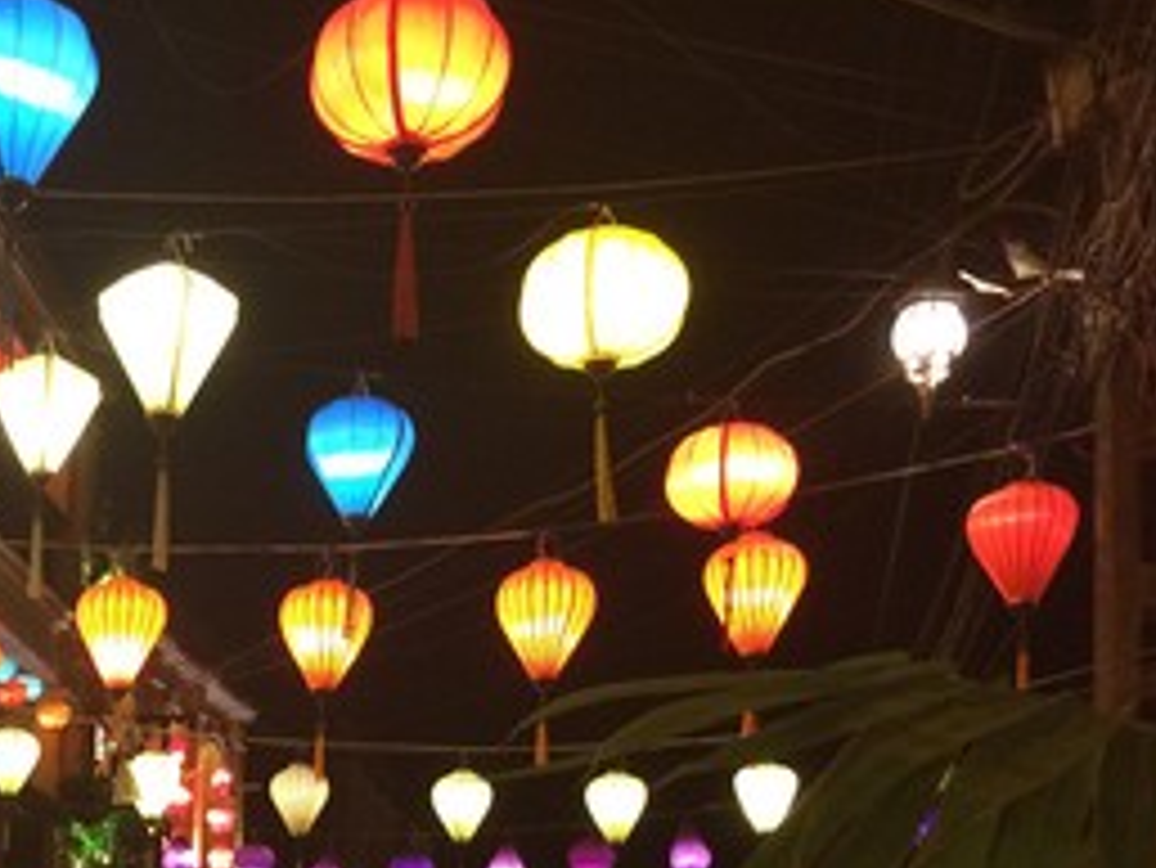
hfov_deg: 29.9
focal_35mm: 62
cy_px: 915
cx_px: 130
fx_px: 2071
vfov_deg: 22.5
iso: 320
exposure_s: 1/33
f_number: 2.2
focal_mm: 4.15
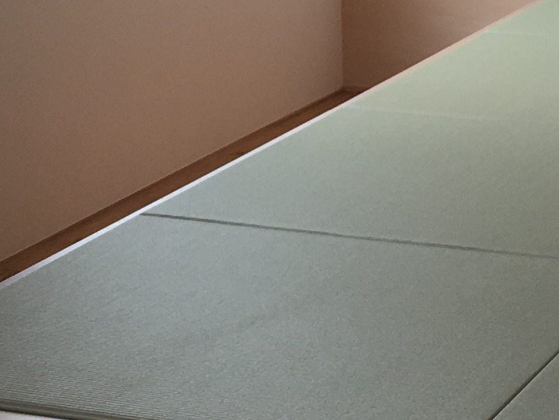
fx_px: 2294
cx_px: 367
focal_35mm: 142
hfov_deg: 13.9
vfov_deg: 10.2
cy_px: -120
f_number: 2.2
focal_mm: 4.15
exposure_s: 1/40
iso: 25
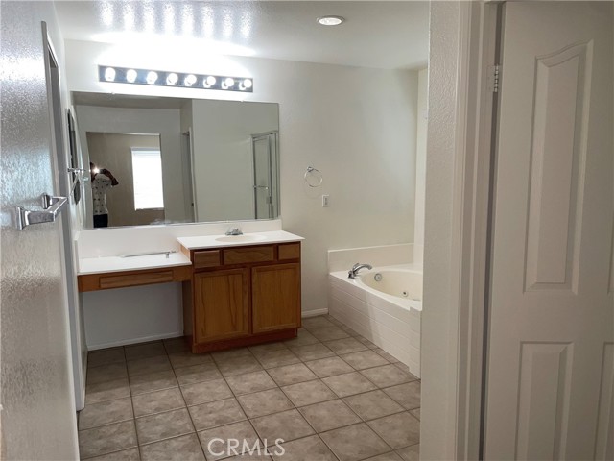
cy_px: 230
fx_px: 461
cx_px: 307
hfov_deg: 67.3
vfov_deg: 53.1
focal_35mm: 26
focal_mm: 4.2
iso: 40
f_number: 1.6
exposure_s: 1/120
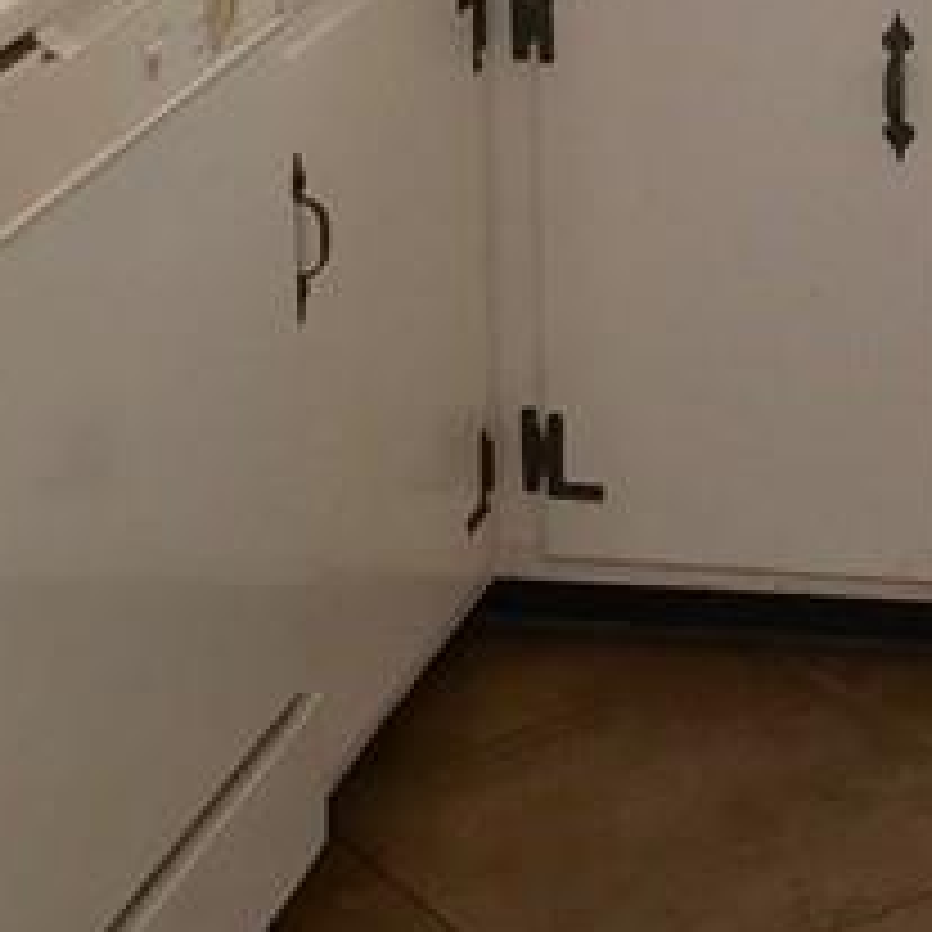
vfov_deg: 13.2
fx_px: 3869
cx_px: 1243
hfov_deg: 13.2
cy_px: -315
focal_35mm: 127
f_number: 2.2
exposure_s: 1/40
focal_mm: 4.15
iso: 32
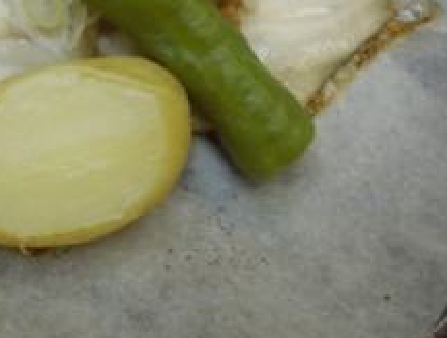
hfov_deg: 36.1
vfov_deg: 26.7
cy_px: 2
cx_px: 124
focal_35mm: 52
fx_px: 673
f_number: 3.3
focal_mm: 4.5
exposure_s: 1/30
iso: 220
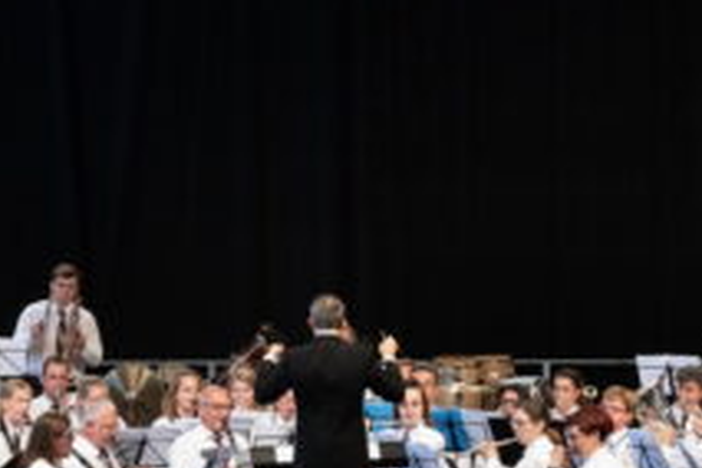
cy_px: 302
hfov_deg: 9.6
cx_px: 112
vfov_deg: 6.4
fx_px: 4173
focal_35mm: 214
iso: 4000
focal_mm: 70
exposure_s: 1/125
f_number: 8
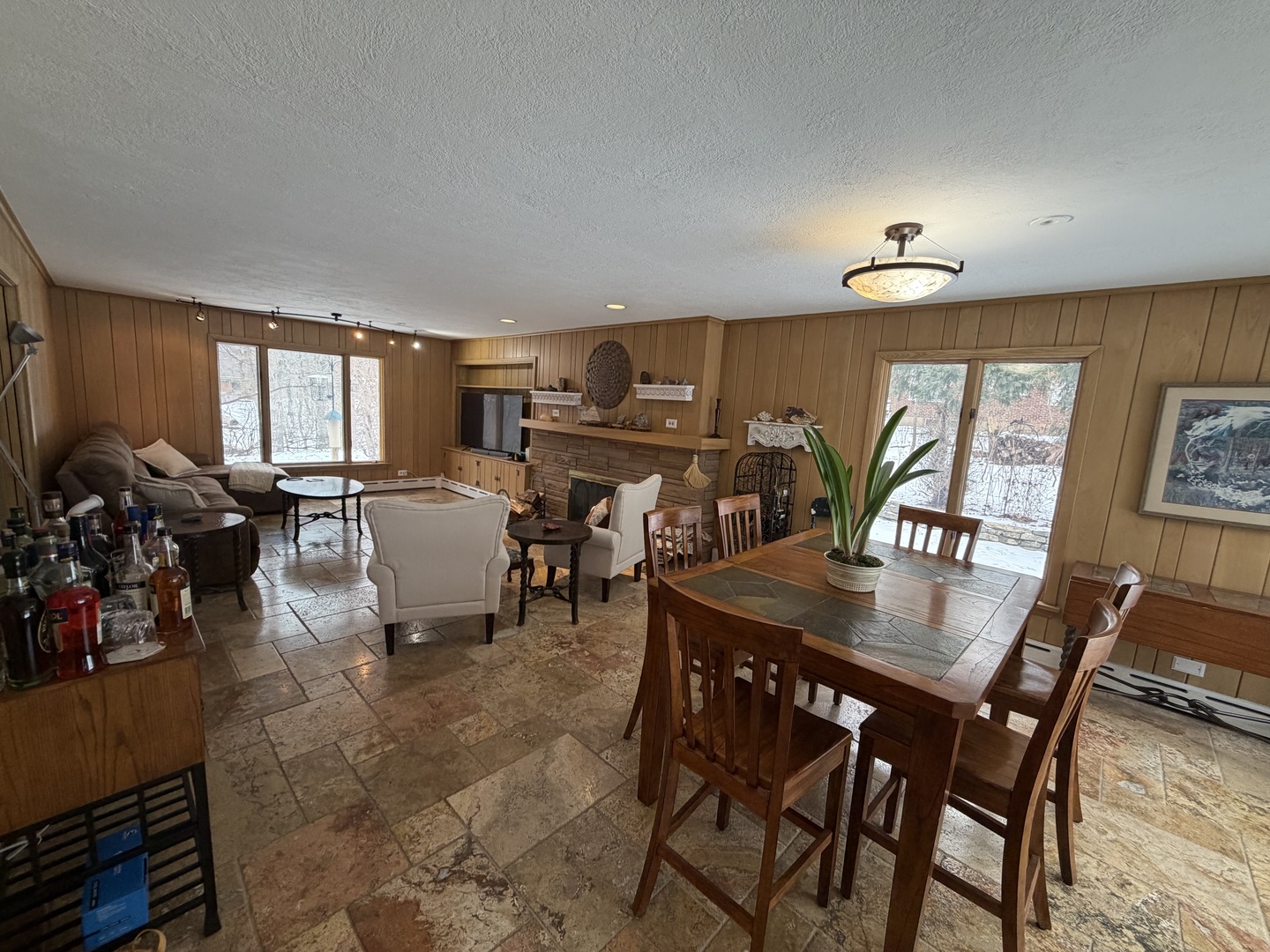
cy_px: 476
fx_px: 514
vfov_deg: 85.7
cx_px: 635
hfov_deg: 102.1
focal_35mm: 14
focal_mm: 2.22
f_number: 2.2
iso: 160
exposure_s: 1/60
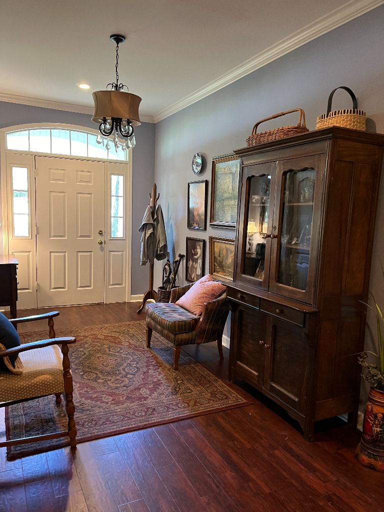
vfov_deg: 67.3
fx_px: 385
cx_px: 192
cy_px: 256
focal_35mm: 26
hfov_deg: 53.1
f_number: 1.6
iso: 400
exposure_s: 1/40
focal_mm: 5.1
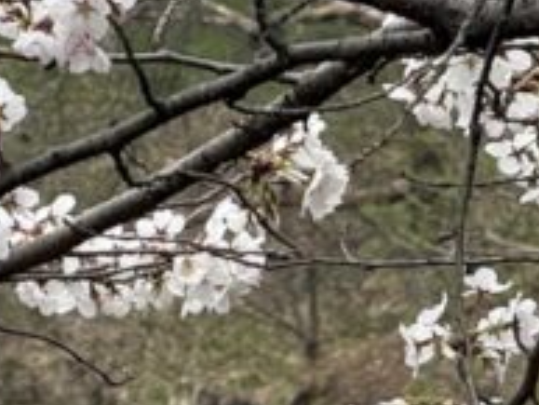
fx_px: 9925
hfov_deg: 3.1
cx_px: -399
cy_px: 293
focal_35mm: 637
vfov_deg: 2.3
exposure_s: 1/707
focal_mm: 15.66
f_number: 2.8
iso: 50
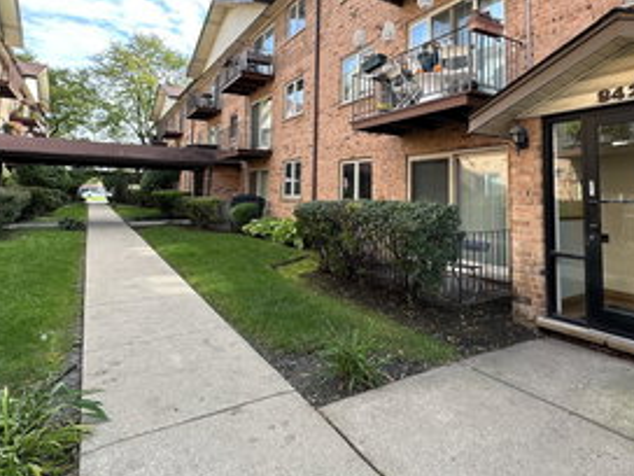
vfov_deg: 59.9
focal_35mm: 22
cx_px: 379
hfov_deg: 75.6
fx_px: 403
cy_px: 166
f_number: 2.2
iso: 40
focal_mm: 2.22
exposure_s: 1/182
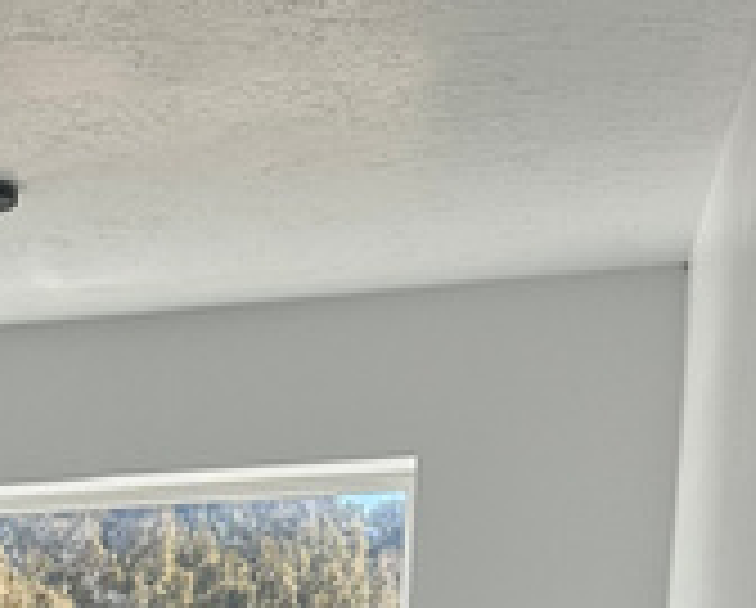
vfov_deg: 11.2
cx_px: -225
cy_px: 1599
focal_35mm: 107
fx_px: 2398
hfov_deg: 16.9
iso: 80
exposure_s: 1/864
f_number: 1.78
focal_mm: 6.86
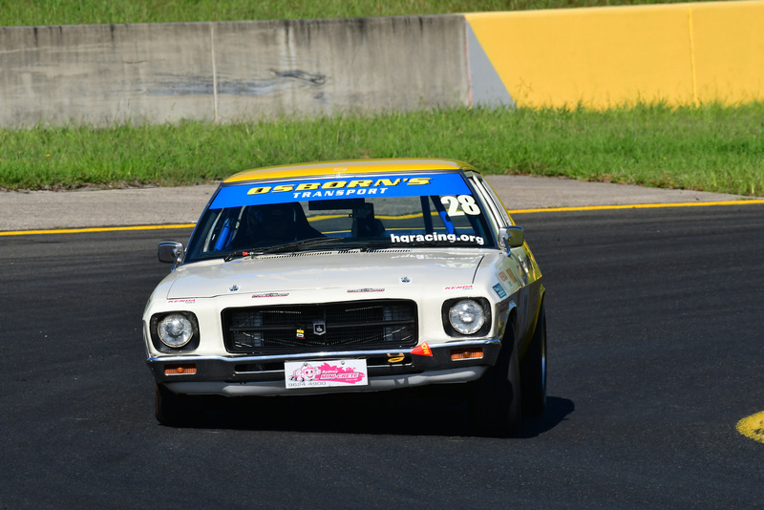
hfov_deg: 3.9
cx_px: 382
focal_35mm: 525
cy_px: 255
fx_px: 11145
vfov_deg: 2.6
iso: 400
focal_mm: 350
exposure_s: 1/640
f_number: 13
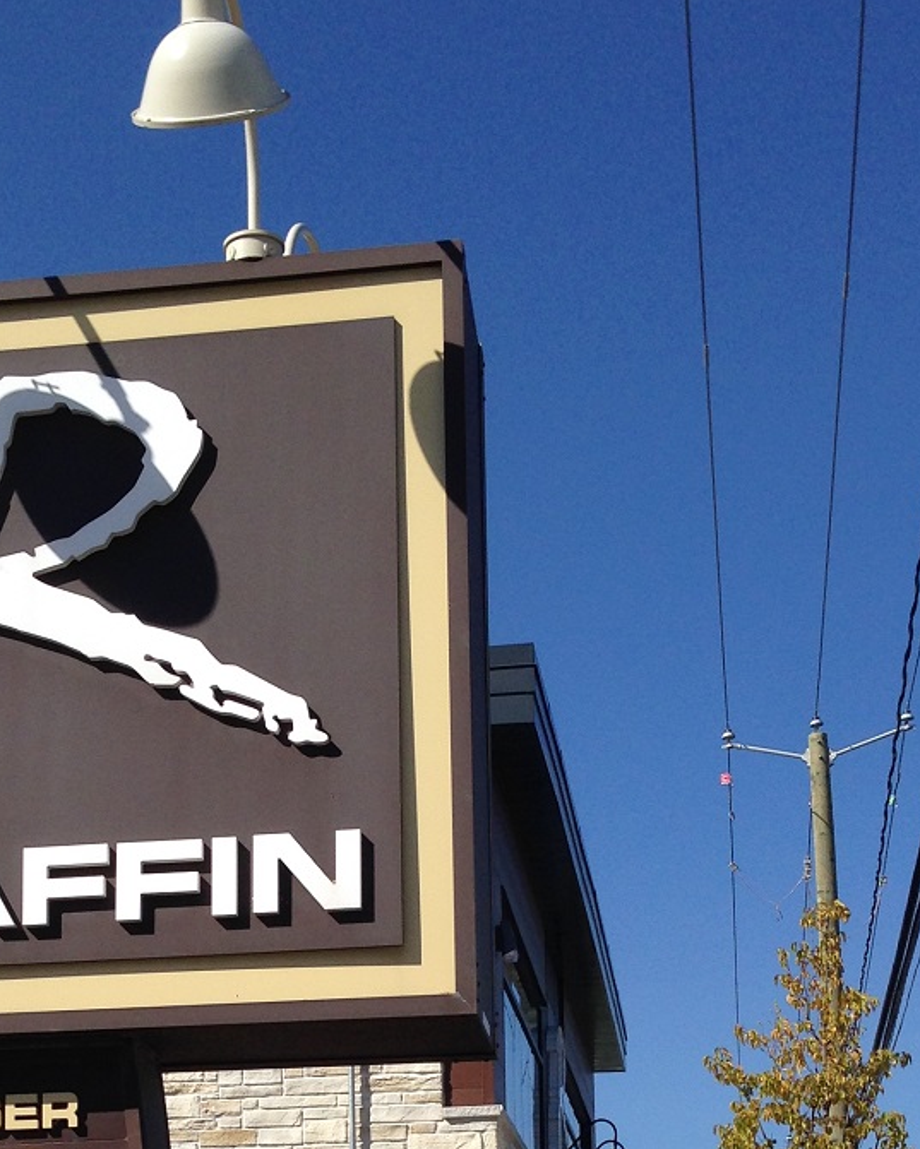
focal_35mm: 72
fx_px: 2450
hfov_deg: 21.2
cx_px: 333
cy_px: 1146
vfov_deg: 25.2
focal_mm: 4.12
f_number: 2.4
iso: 50
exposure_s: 1/2088
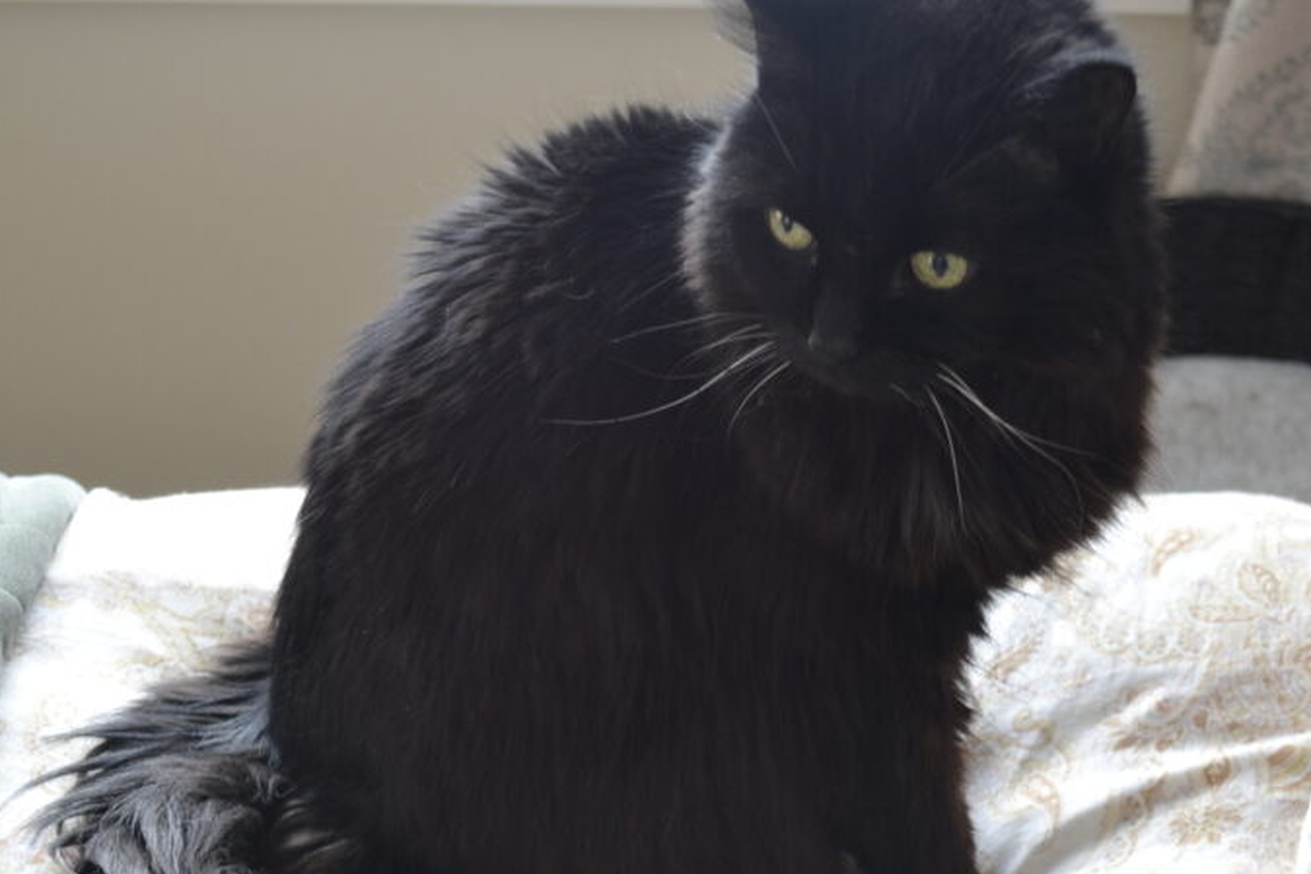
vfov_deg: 16.8
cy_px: 818
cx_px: 651
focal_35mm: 80
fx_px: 2904
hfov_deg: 25.4
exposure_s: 1/8
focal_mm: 35
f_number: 5
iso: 400
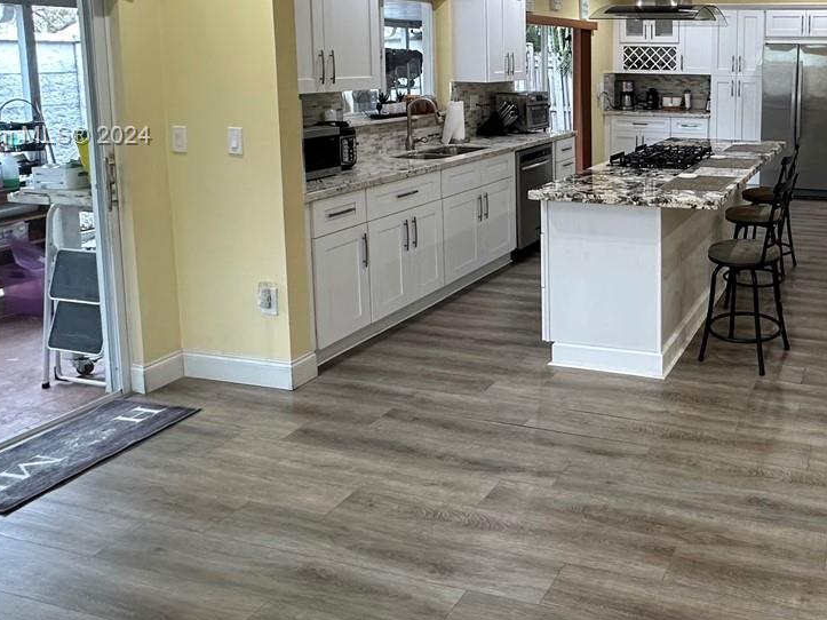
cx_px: 700
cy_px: 137
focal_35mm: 31
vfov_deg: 43.6
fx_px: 740
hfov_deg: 53.1
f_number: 2.2
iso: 160
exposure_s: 1/60
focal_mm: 2.22
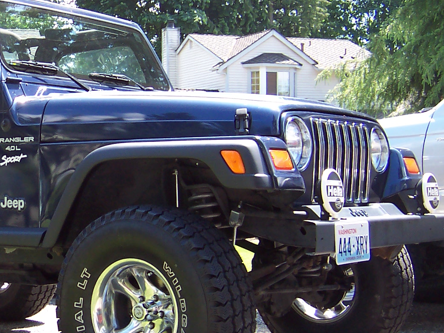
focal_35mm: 70
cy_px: 145
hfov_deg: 26.5
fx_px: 898
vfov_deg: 21.0
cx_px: 14
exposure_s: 1/180
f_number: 3.4
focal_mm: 5.6
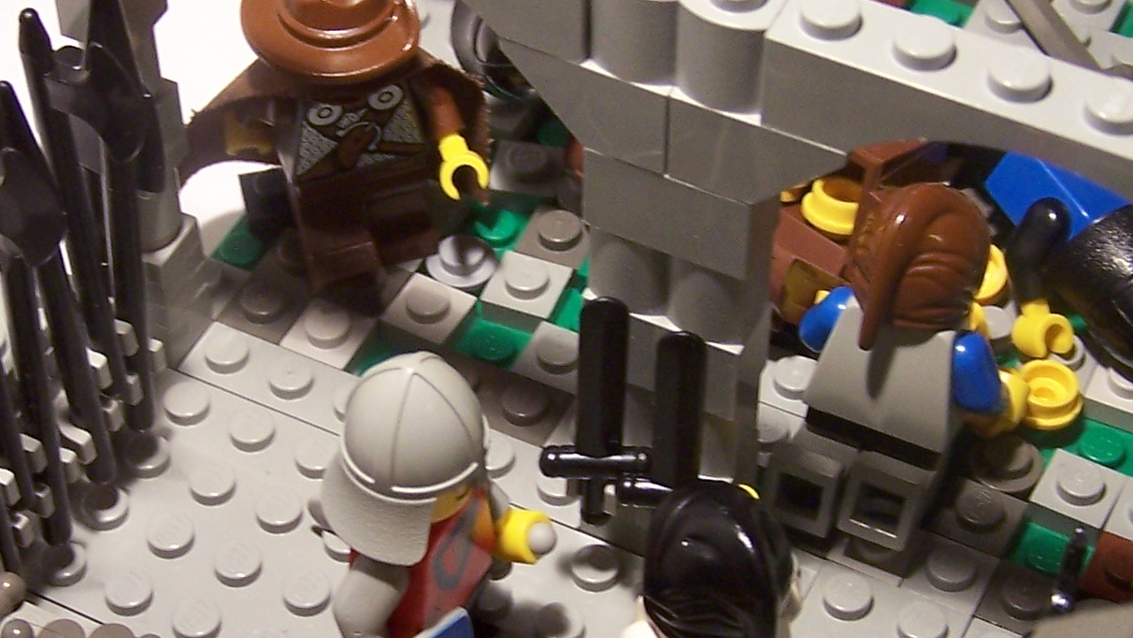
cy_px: 441
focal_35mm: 88
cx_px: 458
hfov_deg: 24.1
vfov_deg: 13.7
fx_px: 2644
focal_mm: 6.3
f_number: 2.8
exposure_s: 1/30
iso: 100
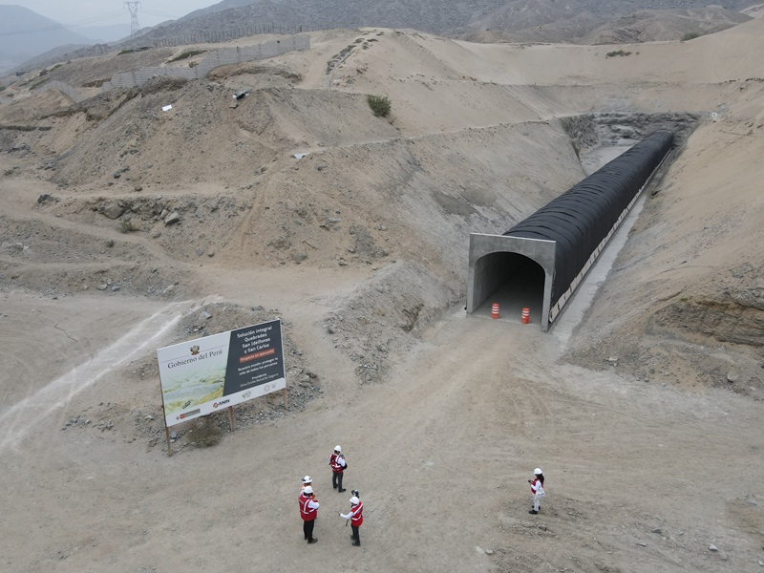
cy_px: 286
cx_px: 382
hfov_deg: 71.6
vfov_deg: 56.8
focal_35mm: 24
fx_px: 530
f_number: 2.8
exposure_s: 1/640
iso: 110
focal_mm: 4.5
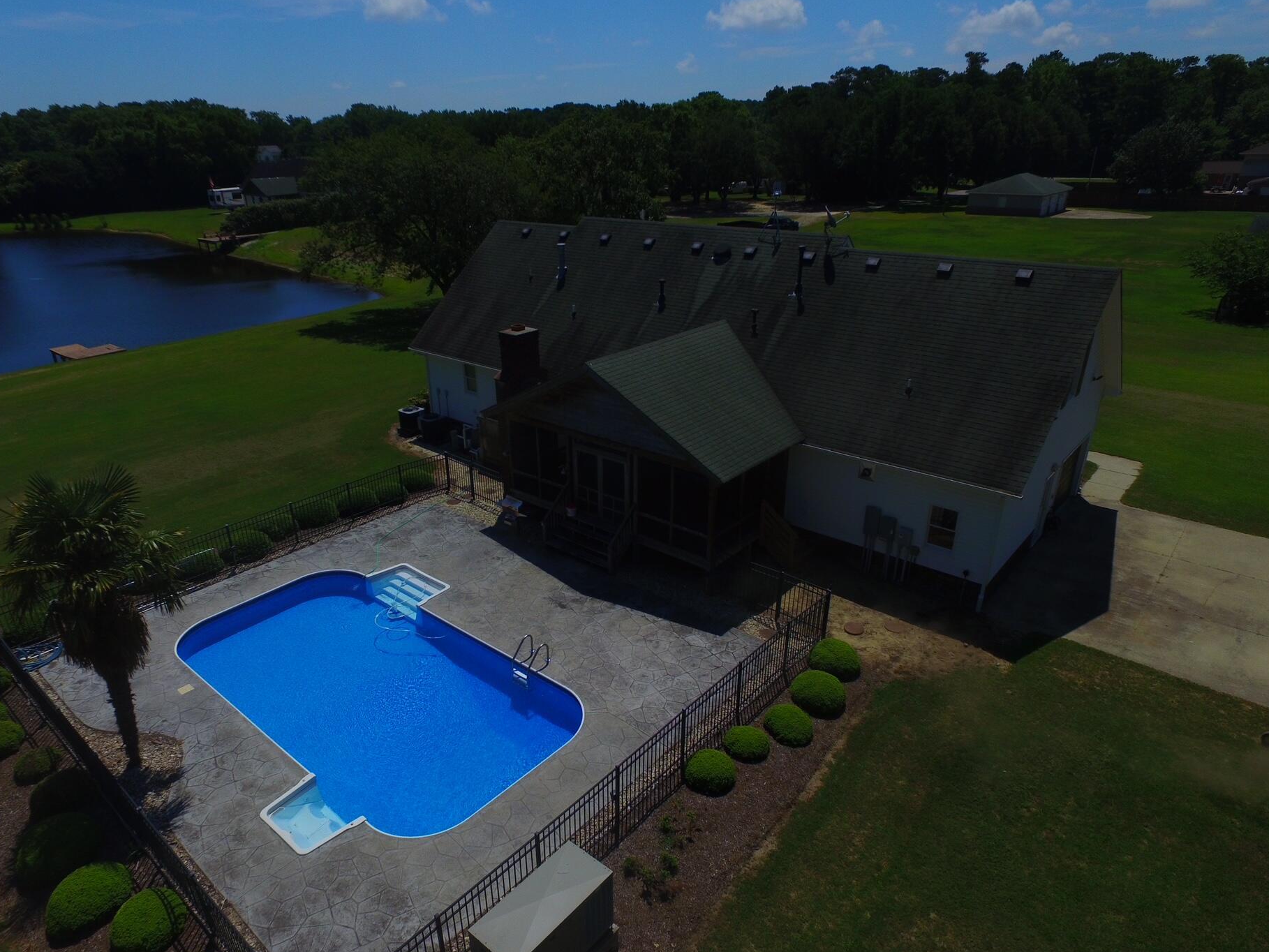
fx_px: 807
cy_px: 510
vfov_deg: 61.0
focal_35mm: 22
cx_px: 603
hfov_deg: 76.3
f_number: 2.8
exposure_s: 1/4098
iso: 100
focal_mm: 3.61
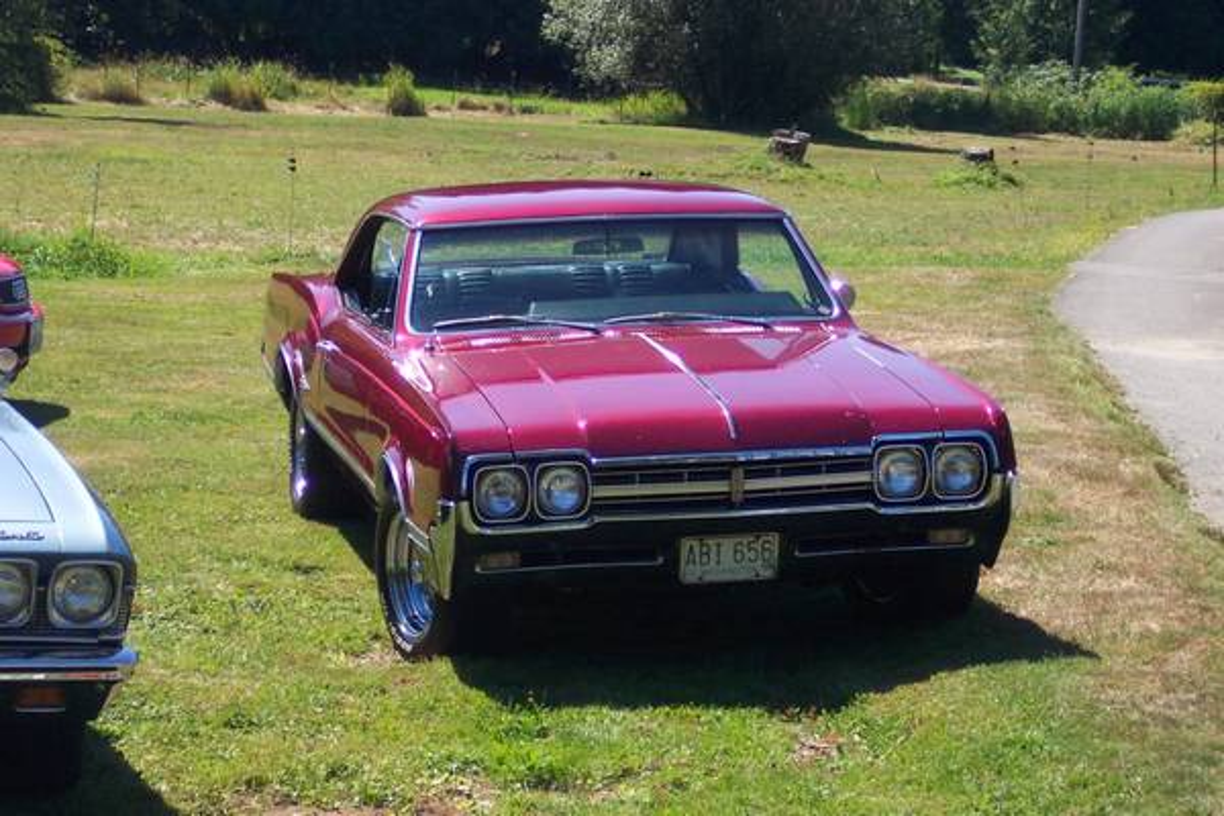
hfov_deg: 17.9
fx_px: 3876
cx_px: 612
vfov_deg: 12.0
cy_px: 408
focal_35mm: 114
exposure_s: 1/500
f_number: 4.8
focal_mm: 24
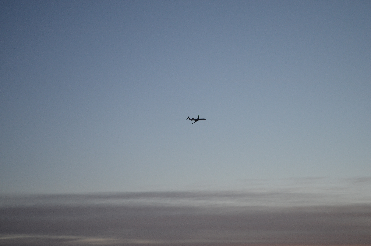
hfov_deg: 27.0
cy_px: 123
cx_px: 186
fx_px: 771
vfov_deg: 18.1
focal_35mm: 75
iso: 800
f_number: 5.6
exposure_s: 1/500
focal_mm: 50
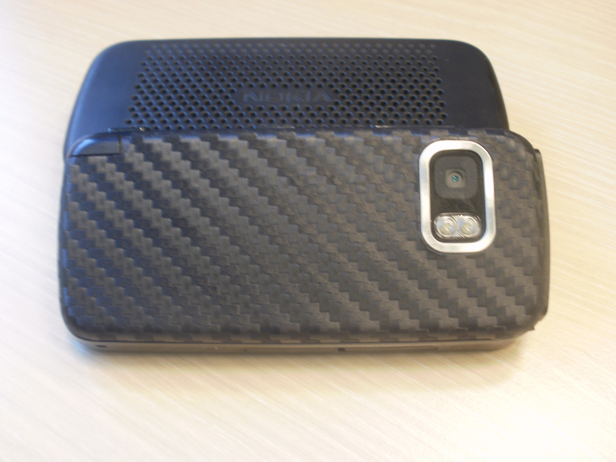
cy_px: 231
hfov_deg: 42.9
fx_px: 783
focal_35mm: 44
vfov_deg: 32.9
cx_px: 308
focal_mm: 7.7
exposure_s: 1/10
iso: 125
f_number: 4
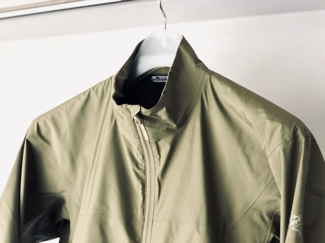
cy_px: 122
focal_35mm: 52
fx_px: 488
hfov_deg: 36.8
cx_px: 162
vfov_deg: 28.0
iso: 32
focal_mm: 6
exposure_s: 1/60
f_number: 2.4
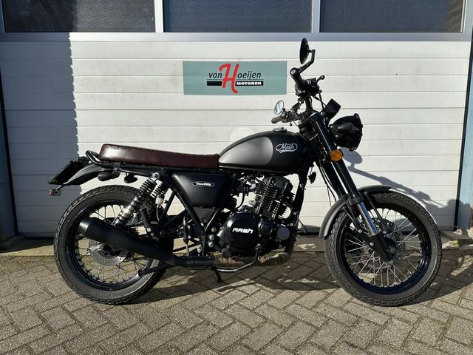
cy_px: 178
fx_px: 328
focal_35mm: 24
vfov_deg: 56.8
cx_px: 236
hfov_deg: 71.6
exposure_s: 1/6623
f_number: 1.78
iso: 80
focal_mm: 6.86
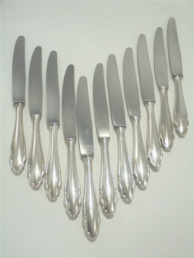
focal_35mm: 34
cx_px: 97
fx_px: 254
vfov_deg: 54.0
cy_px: 129
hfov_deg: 41.8
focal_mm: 6.1
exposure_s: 1/160
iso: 100
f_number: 4
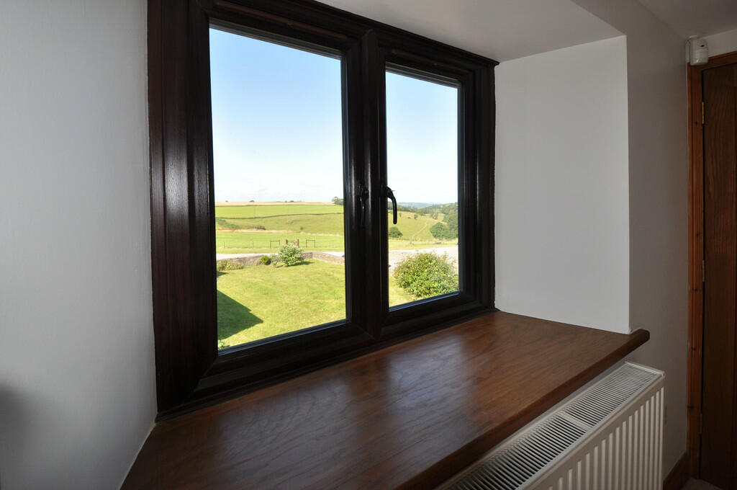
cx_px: 368
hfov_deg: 100.5
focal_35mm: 15
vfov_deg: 77.2
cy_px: 245
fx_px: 307
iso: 200
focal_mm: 10
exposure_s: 1/200
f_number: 7.1
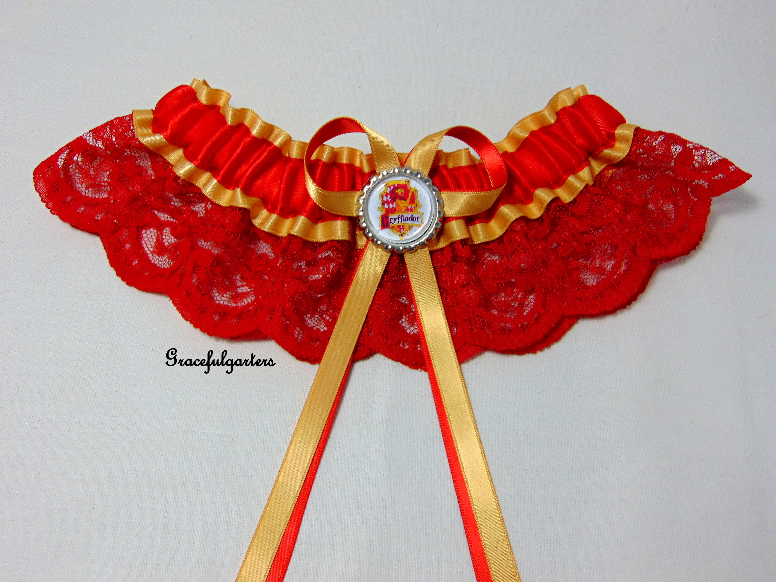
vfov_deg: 36.8
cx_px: 388
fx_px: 874
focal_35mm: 39
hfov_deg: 47.9
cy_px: 291
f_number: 3.3
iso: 80
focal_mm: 6.9
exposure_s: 1/60
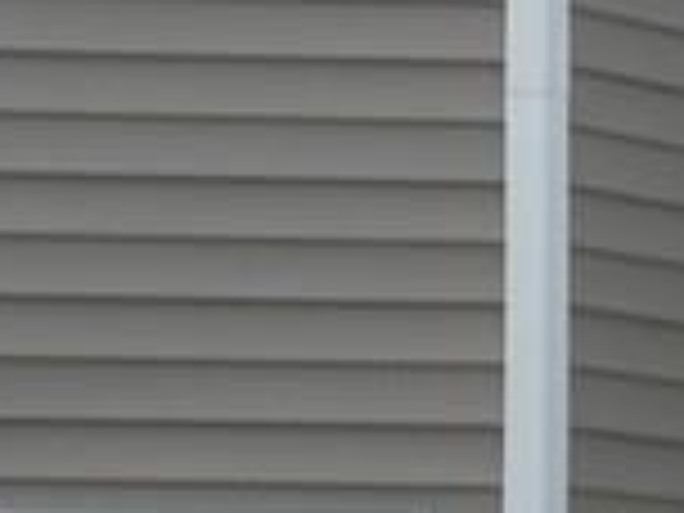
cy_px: 248
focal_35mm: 250
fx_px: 4940
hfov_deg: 7.8
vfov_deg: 5.9
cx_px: 1022
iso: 64
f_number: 10
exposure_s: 1/79.2
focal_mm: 6.6
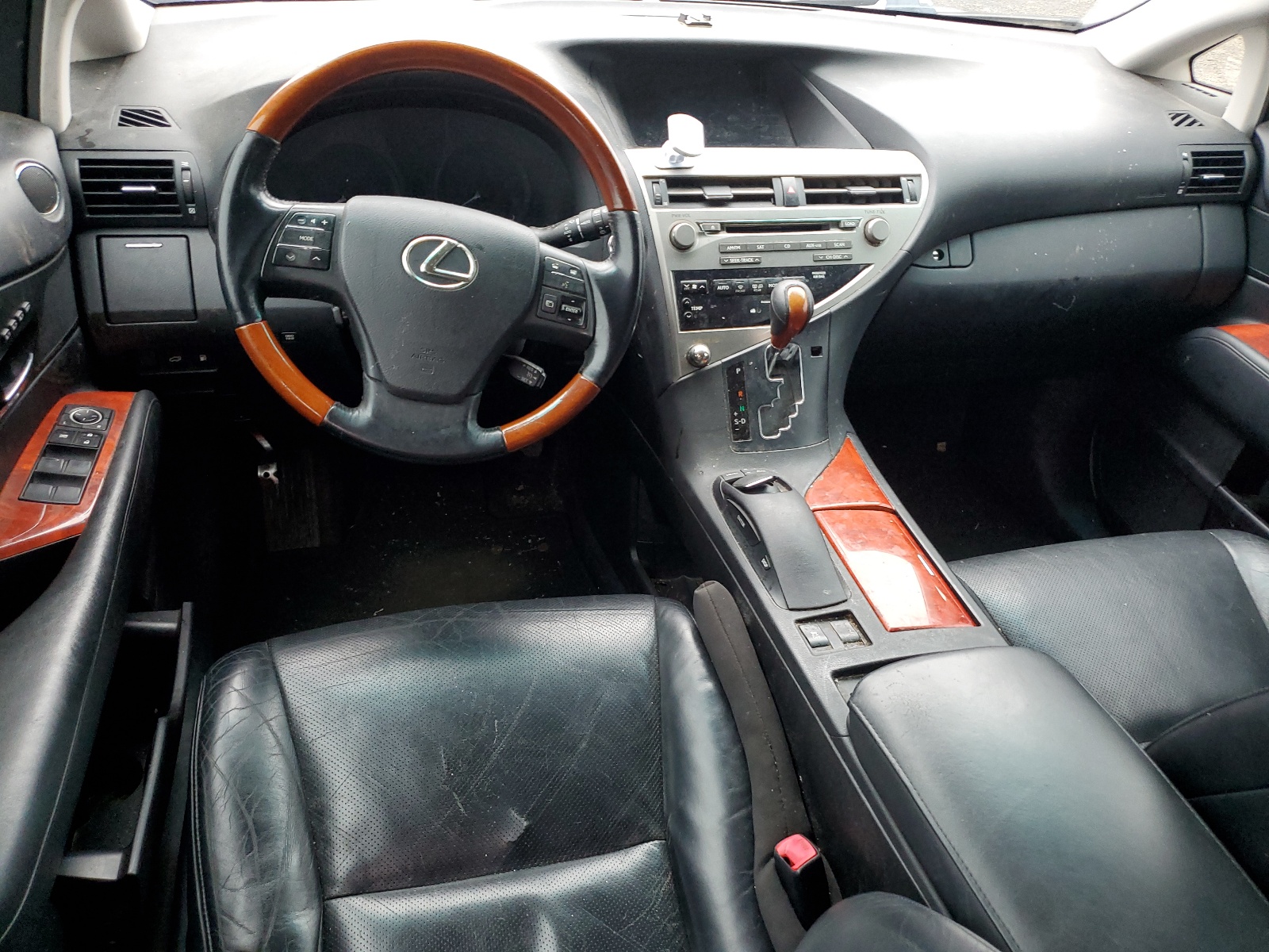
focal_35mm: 26
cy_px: 476
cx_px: 634
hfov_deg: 67.3
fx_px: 953
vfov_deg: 53.1
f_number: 1.5
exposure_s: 1/60.2
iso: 130
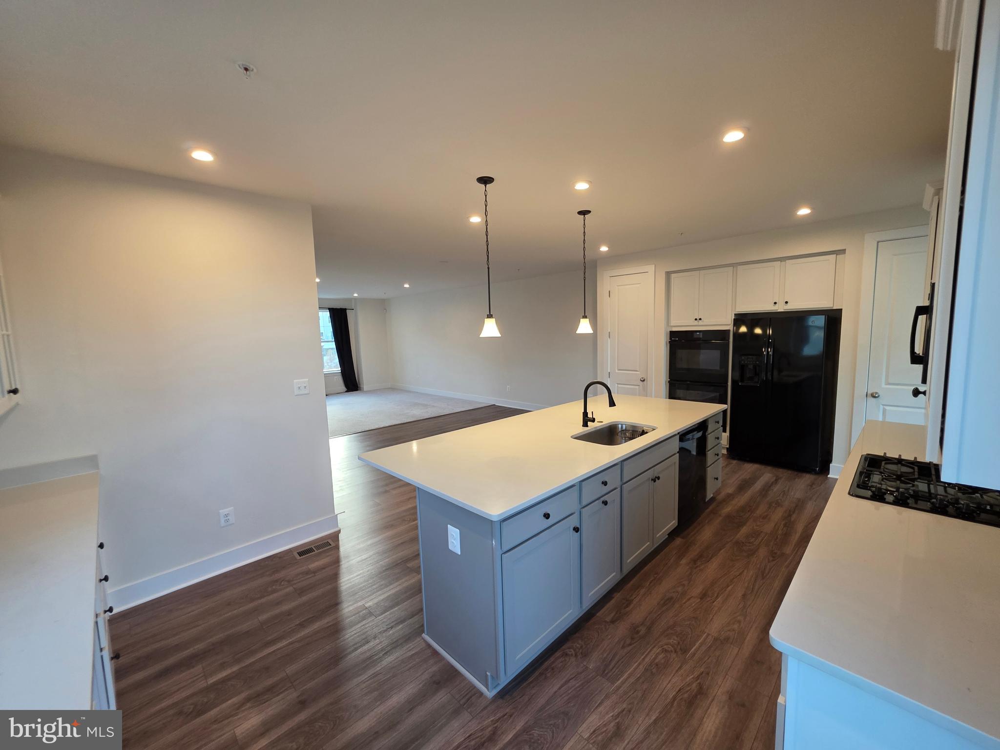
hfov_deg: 106.2
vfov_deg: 89.9
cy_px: 375
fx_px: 376
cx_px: 500
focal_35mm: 13
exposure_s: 1/120
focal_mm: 2.2
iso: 250
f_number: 1.9
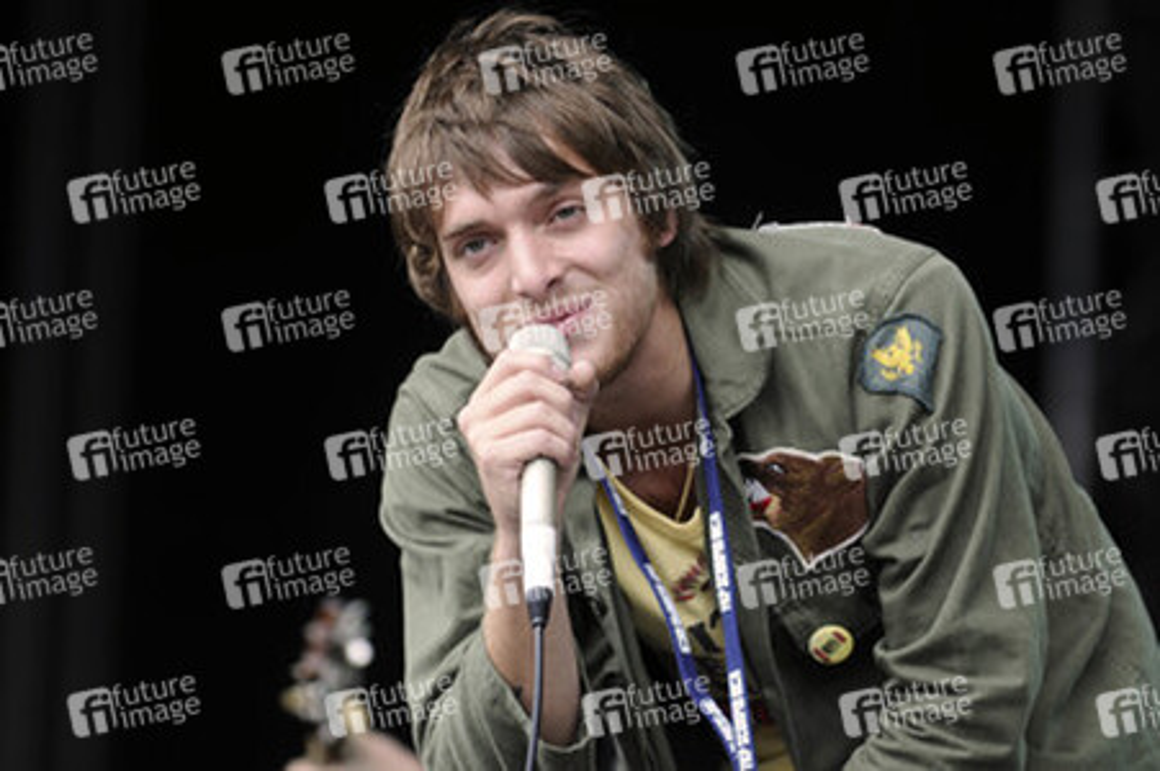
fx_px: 9659
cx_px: 580
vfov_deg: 4.6
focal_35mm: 300
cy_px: 386
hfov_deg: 6.9
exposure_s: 1/200
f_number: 3.5
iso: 200
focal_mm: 200
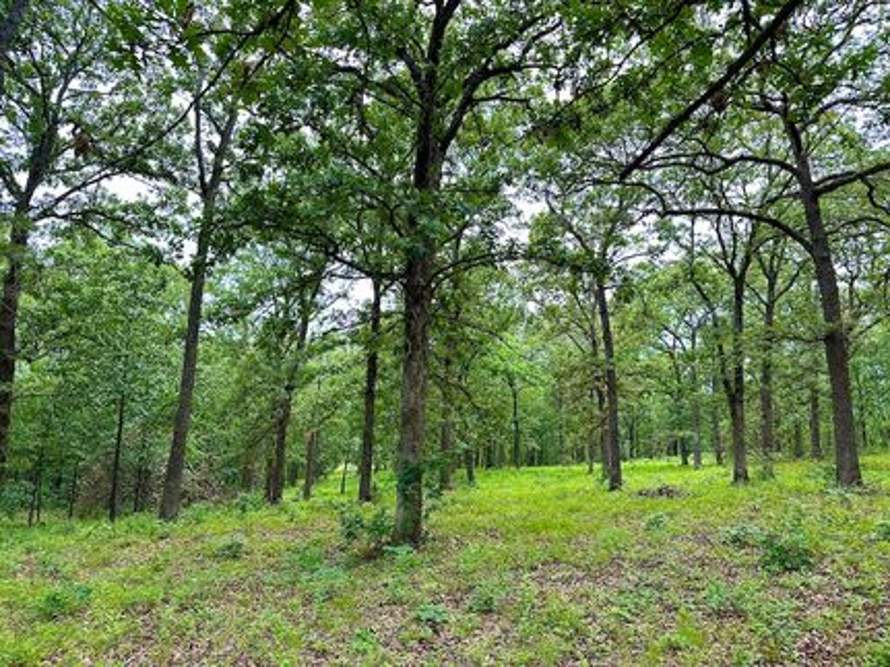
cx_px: 445
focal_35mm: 24
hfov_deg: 71.6
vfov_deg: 56.8
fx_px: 617
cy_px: 334
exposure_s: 1/676
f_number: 1.78
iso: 80
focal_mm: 6.86
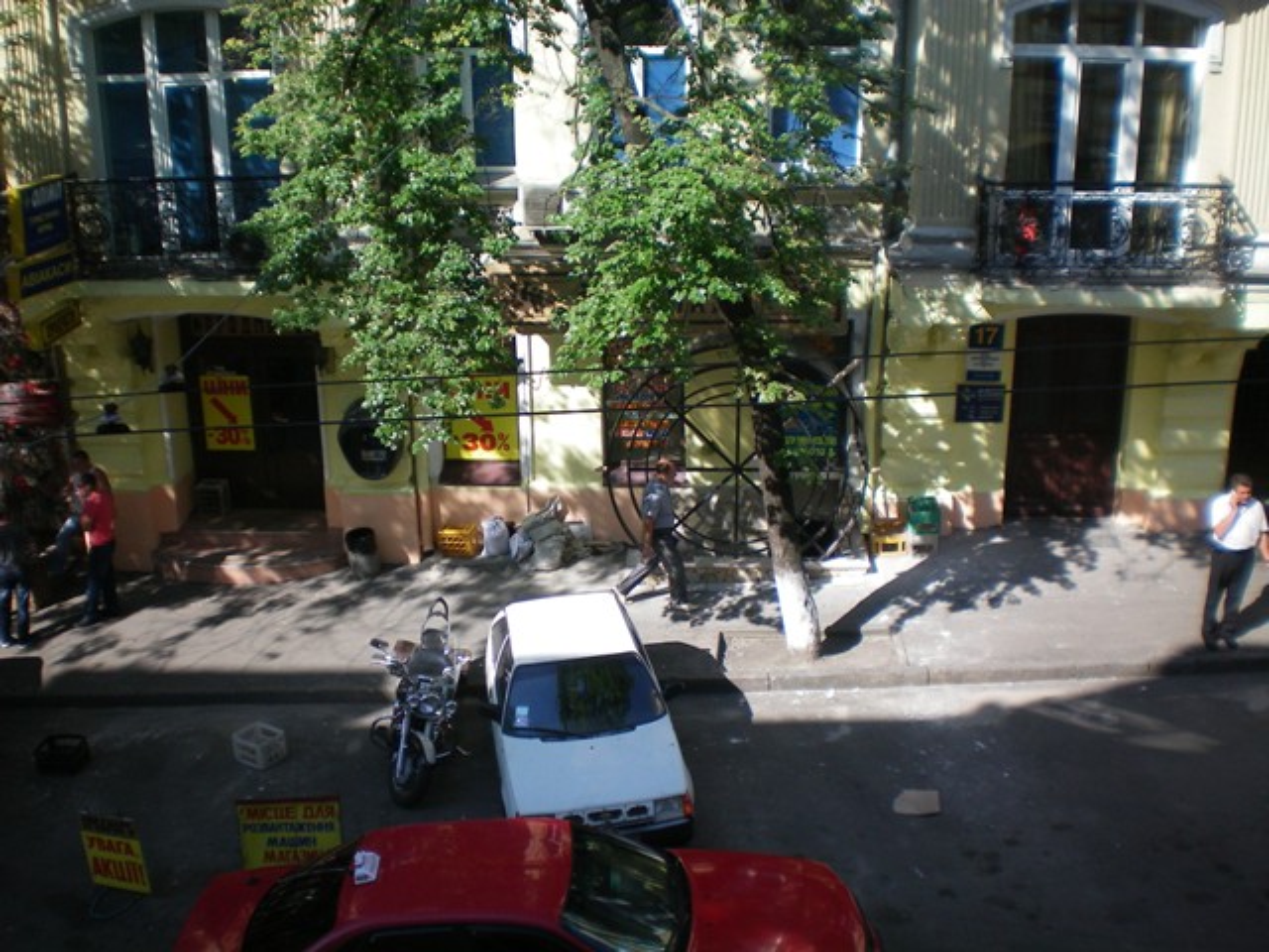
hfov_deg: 49.0
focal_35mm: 38
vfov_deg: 37.7
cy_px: 476
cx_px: 634
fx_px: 1393
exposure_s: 1/500
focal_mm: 6.3
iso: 64
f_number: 3.1
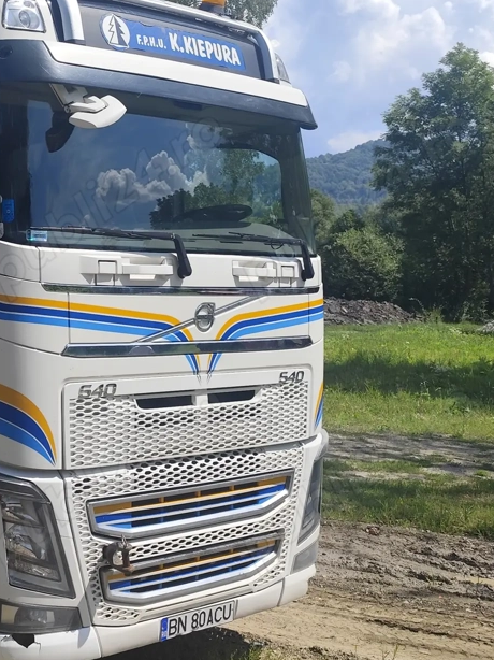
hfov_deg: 27.2
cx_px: -20
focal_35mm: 50
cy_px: 261
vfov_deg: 38.0
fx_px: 952
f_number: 1.65
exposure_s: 1/1089
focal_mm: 6.14
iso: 50
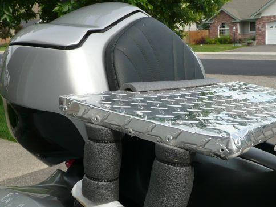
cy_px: 116
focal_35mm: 44
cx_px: 176
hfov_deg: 42.5
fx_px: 351
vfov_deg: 32.8
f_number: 3.3
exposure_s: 1/500
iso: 100
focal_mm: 4.6
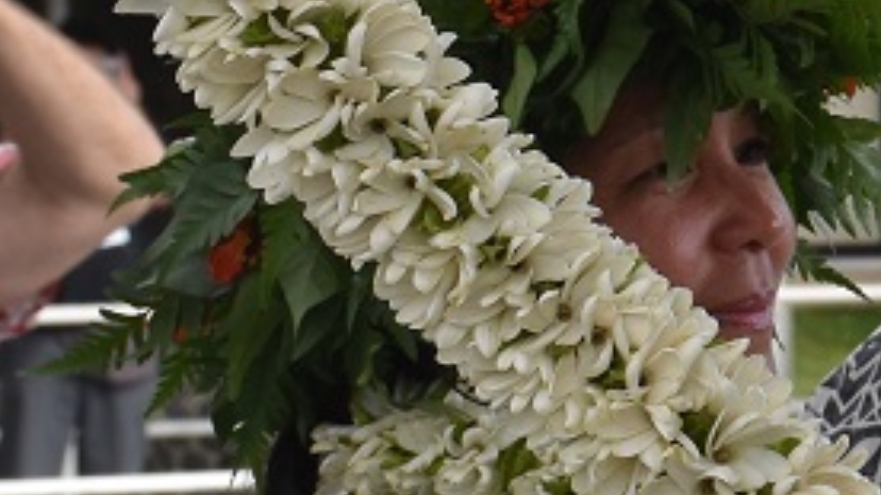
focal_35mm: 324
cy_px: 335
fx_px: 7566
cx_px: 1781
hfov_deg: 6.5
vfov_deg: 3.7
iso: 220
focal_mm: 38
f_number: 8
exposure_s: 1/250
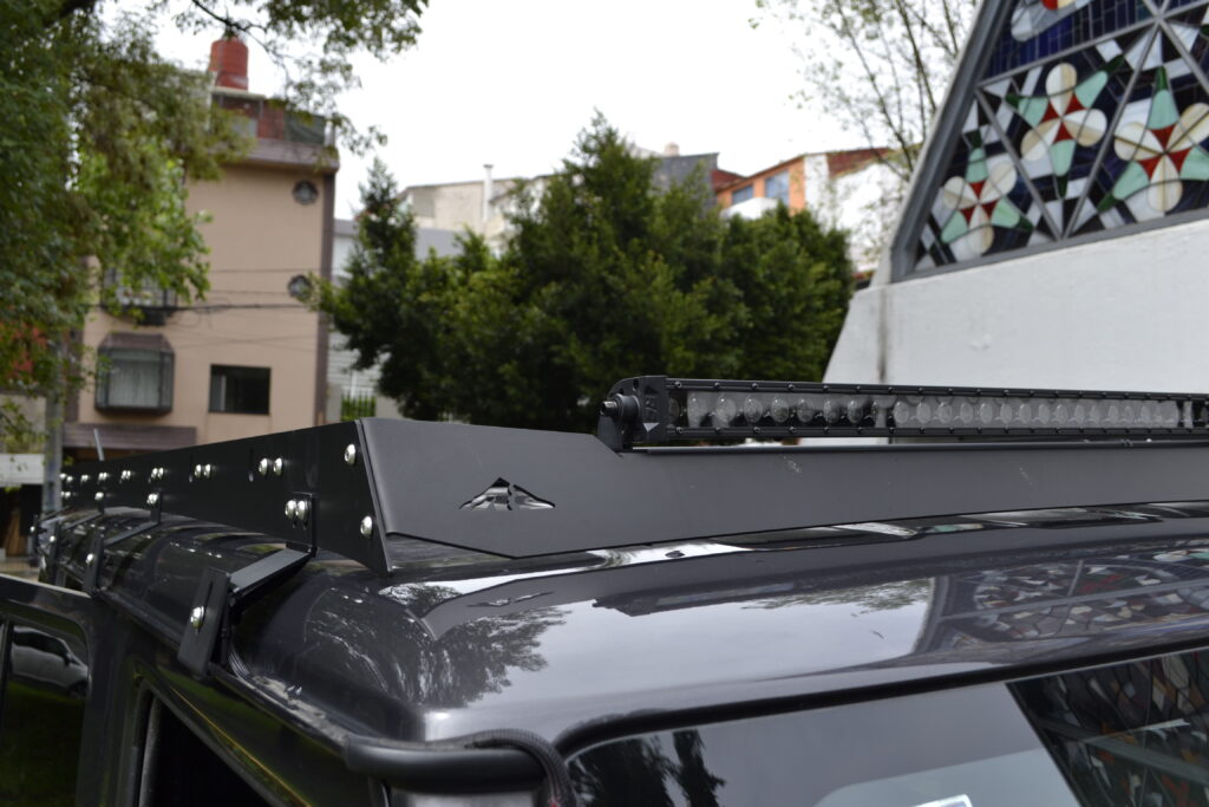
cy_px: 404
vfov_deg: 40.0
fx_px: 1108
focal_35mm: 33
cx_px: 604
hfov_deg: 57.2
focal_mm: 22
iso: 100
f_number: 6.3
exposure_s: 1/160
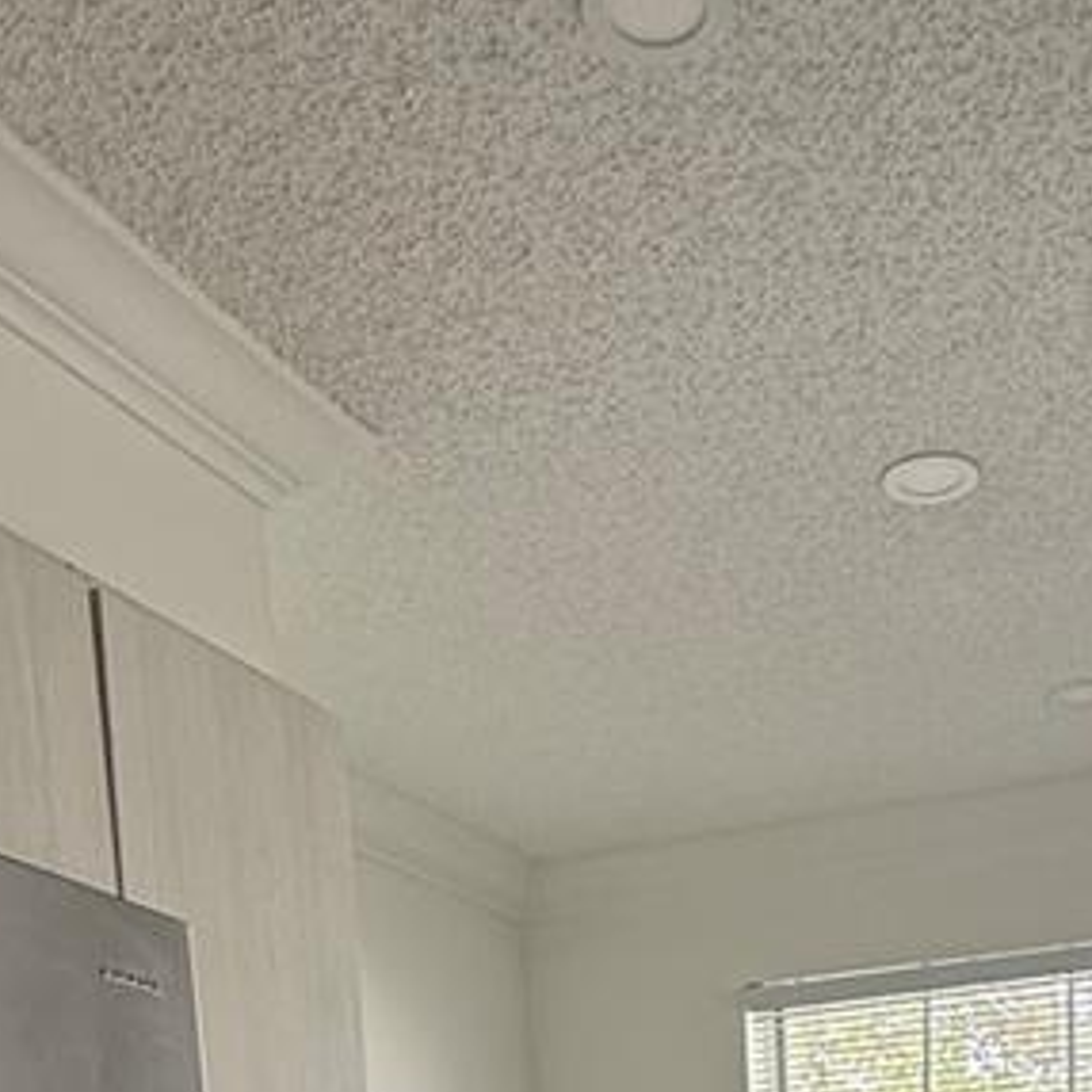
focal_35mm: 52
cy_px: 1581
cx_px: 802
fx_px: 1856
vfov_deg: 25.7
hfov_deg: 32.3
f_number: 2.2
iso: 80
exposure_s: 1/99
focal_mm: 2.22
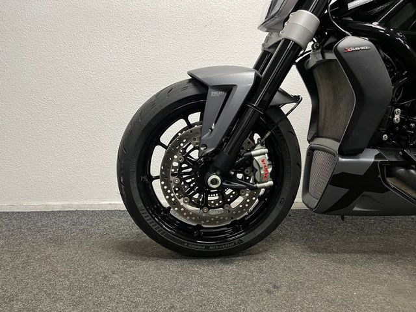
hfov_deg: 67.3
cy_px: 156
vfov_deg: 53.1
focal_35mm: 26
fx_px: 312
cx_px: 208
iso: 125
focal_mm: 5.1
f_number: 1.6
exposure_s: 1/50
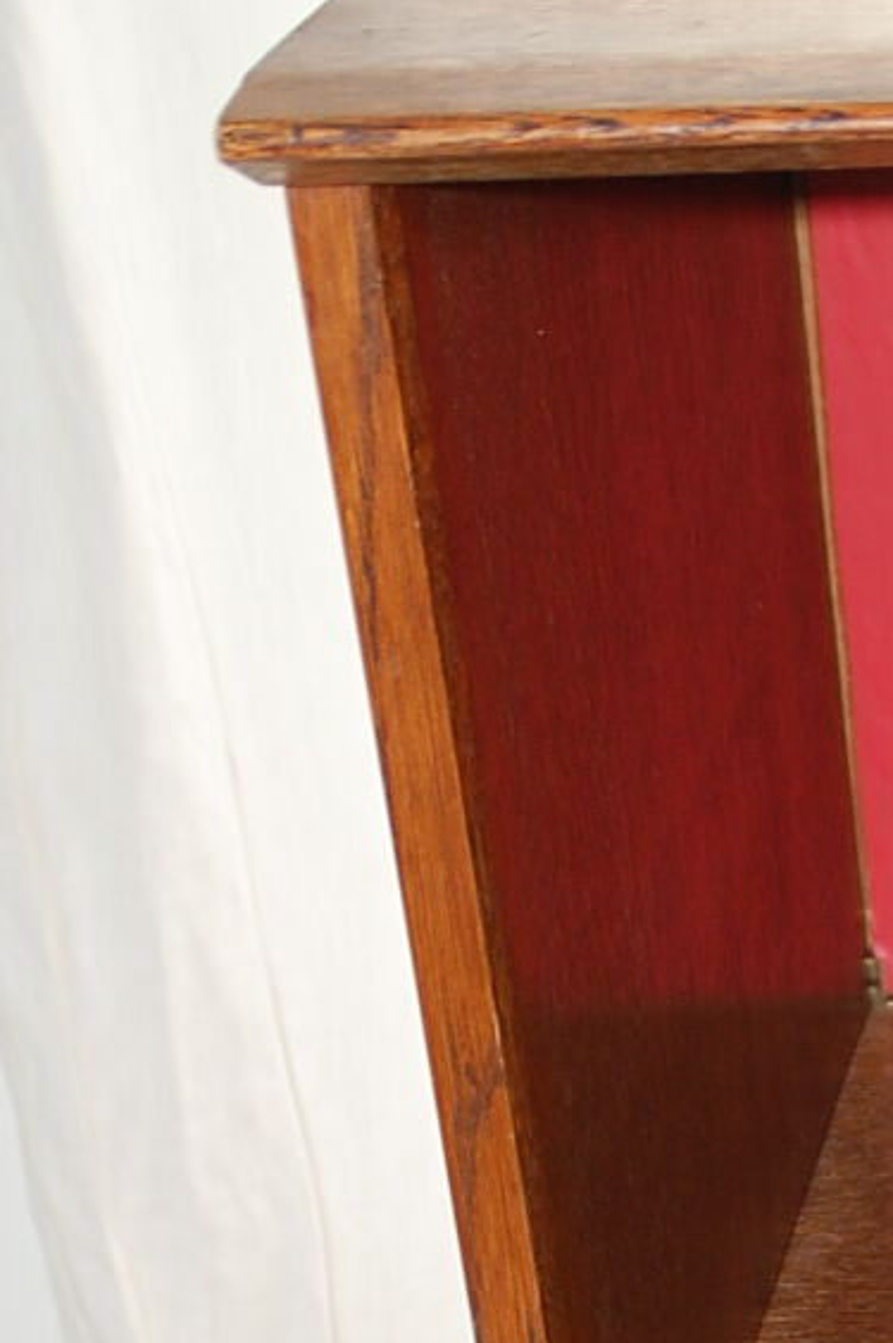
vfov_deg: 17.6
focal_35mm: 112
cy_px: 1481
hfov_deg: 12.0
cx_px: 1057
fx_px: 4175
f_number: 4
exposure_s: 1/60
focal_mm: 28
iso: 400
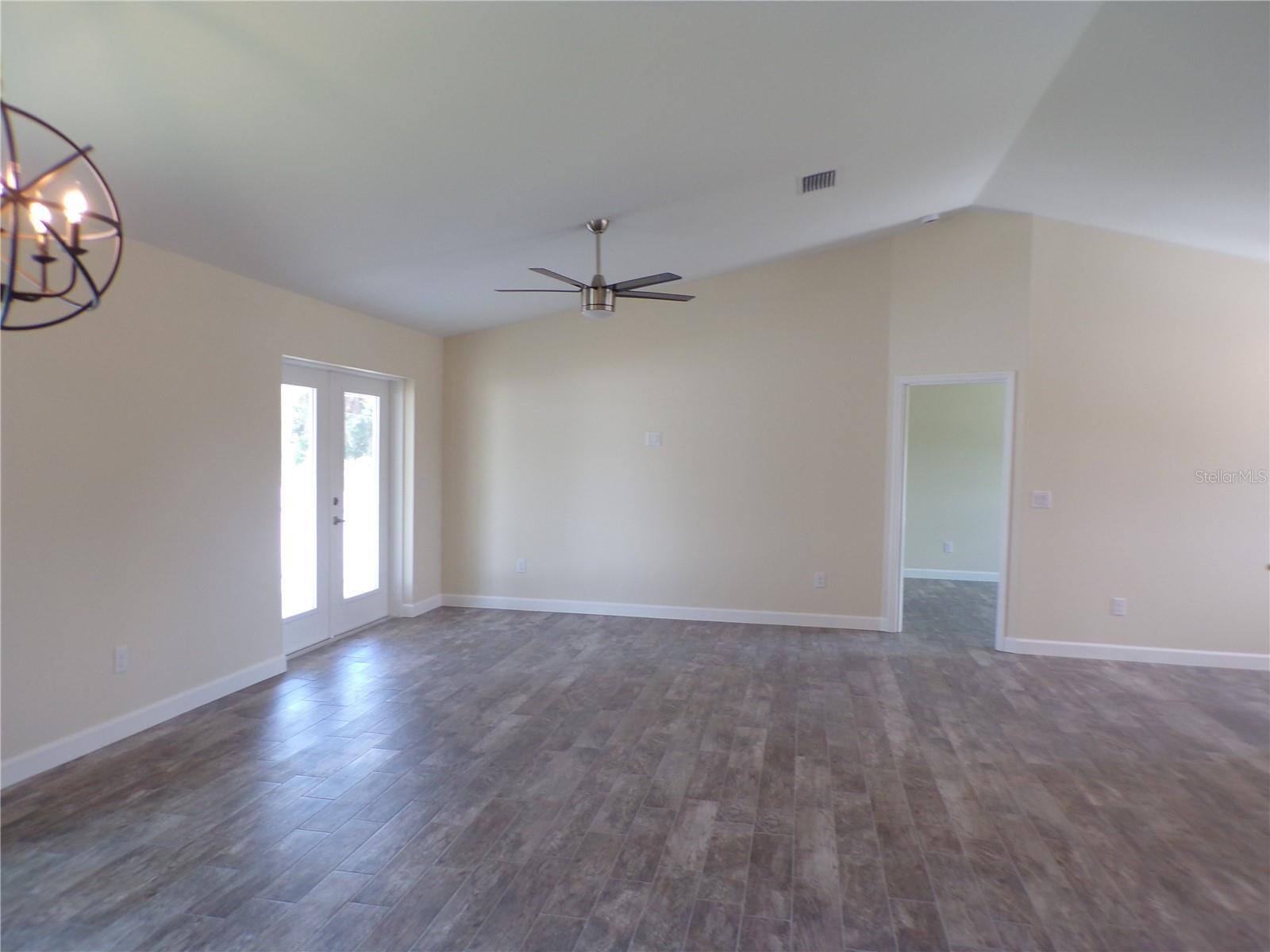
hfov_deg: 71.6
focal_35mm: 24
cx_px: 635
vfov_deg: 56.8
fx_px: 881
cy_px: 476
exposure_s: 1/34
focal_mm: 4.3
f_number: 3
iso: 128
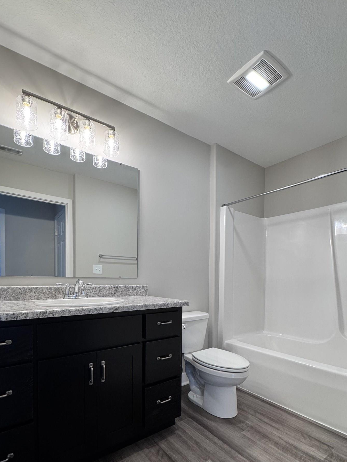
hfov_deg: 71.6
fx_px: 241
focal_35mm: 18
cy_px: 287
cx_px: 166
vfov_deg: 86.1
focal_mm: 2.22
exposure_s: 1/120
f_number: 2.2
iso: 160
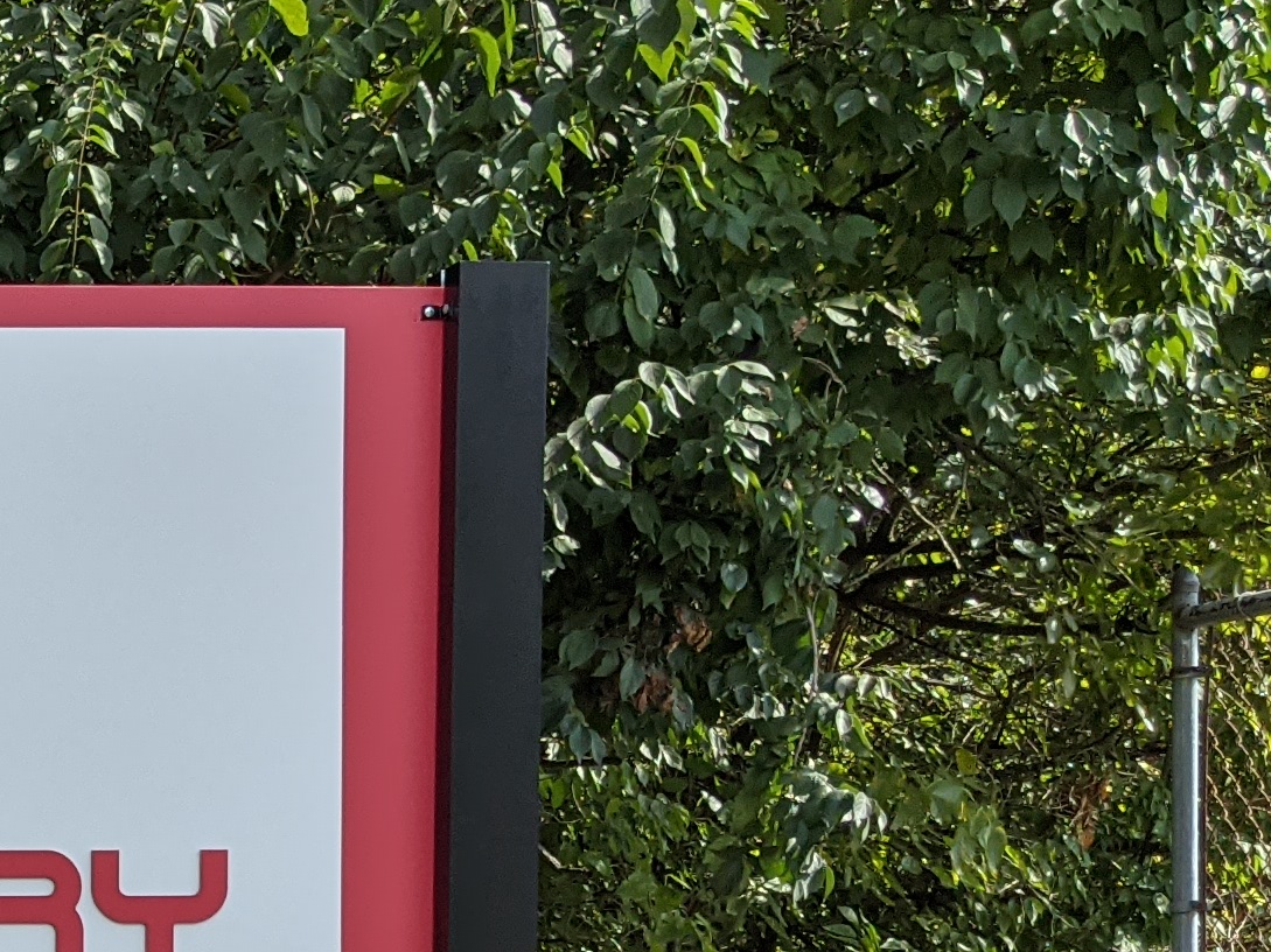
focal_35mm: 100
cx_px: -719
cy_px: 1101
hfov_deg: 17.4
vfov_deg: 14.4
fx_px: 3670
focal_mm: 4.38
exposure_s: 1/2347
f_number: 1.73
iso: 55
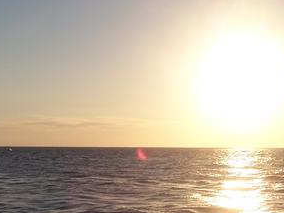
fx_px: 665
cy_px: 126
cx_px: 164
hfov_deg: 24.1
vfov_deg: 18.2
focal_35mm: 81
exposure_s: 1/1000
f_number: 4.8
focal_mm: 6
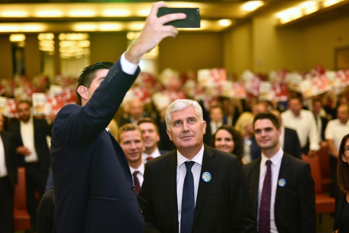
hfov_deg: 39.6
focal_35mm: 50
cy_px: 116
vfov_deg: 27.0
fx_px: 485
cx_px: 174
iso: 400
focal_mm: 50
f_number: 1.4
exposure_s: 1/125
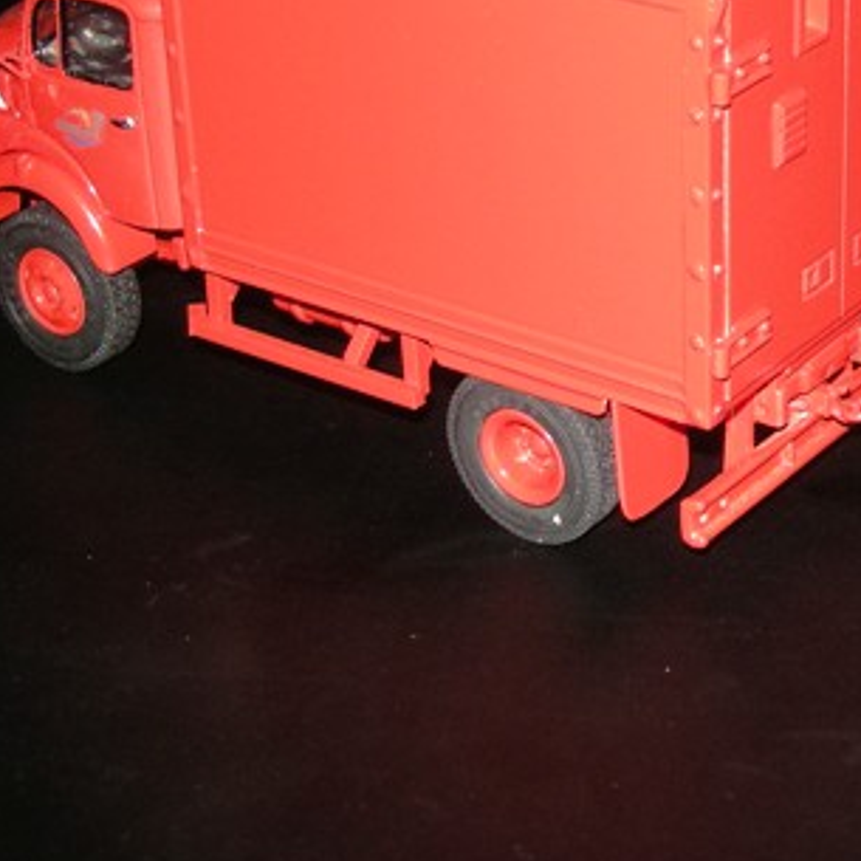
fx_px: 2814
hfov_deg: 17.1
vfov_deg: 17.3
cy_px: 265
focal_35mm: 100
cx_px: 799
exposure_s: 1/60
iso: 71
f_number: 6.7
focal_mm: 8.8
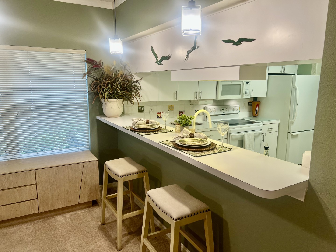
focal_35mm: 26
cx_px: 168
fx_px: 252
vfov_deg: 53.1
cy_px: 126
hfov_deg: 67.3
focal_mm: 5.7
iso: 125
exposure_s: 1/120
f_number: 1.5
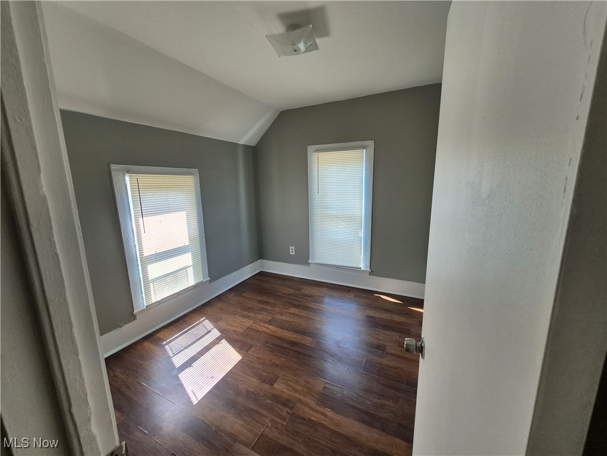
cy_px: 228
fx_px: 228
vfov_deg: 89.9
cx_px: 304
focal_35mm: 13
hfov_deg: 106.2
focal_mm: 1.74
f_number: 2.2
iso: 80
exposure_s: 1/120
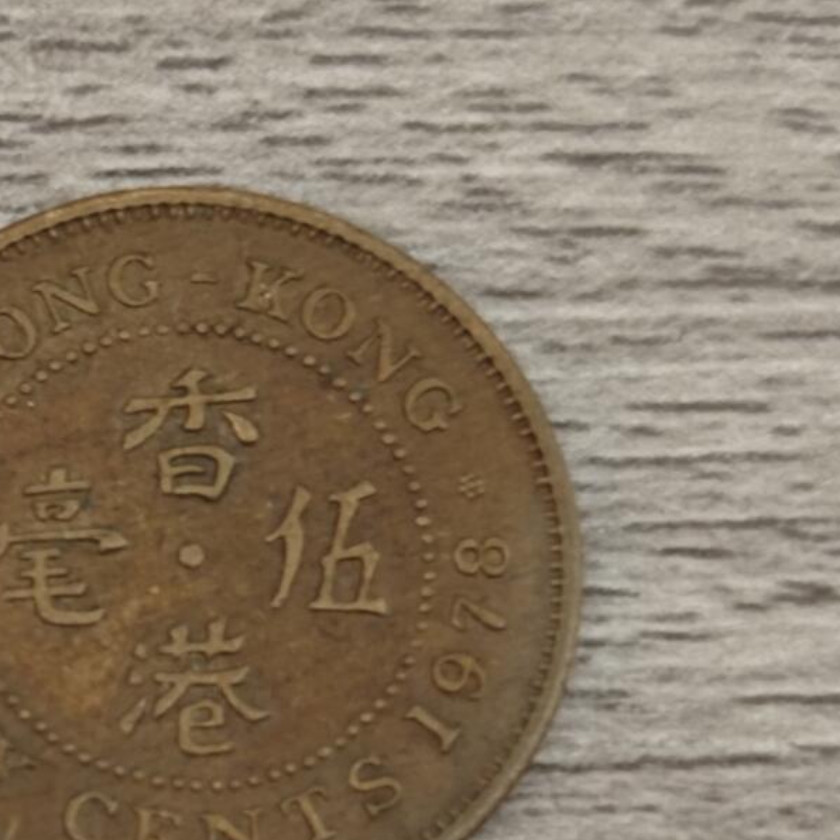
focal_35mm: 156
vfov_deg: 11.2
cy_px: 512
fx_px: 4283
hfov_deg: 11.2
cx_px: 298
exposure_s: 1/41.9
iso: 640
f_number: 1.9
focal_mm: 8.7
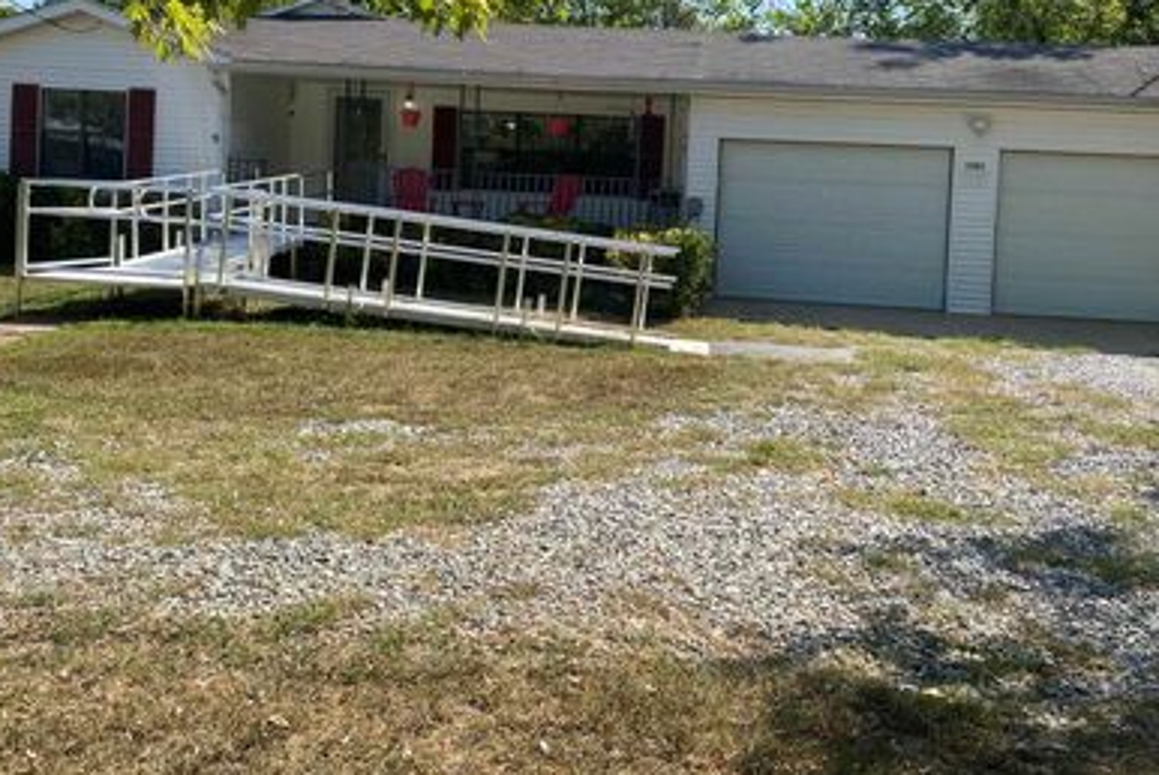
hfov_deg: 54.2
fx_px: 1128
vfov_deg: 37.4
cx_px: 661
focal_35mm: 35
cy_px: 245
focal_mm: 4.25
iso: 32
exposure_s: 1/1727
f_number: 1.8
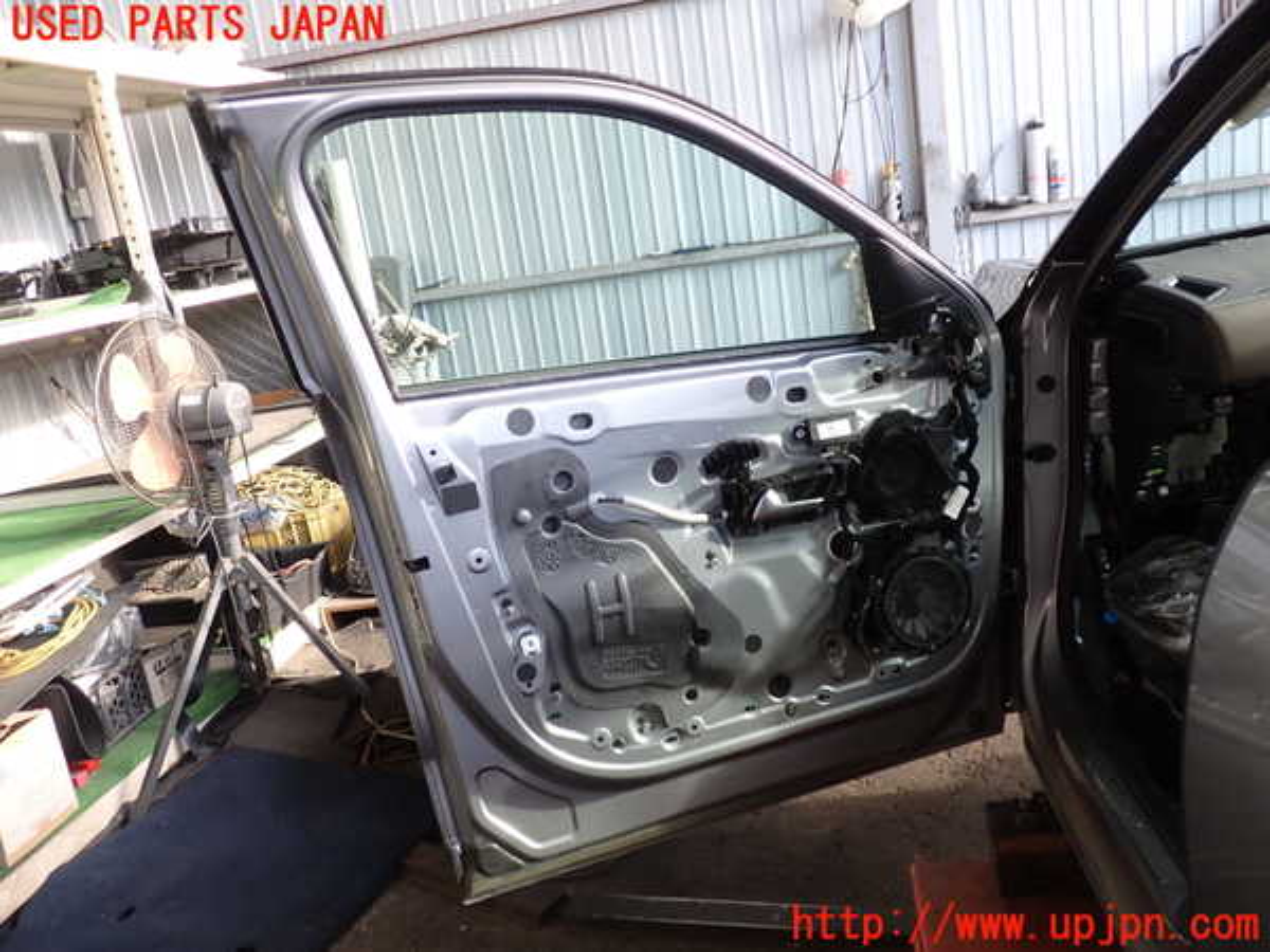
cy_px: 476
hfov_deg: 60.0
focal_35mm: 30
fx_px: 1101
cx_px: 635
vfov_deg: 46.8
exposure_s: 1/60
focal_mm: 5.4
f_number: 2.3
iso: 125
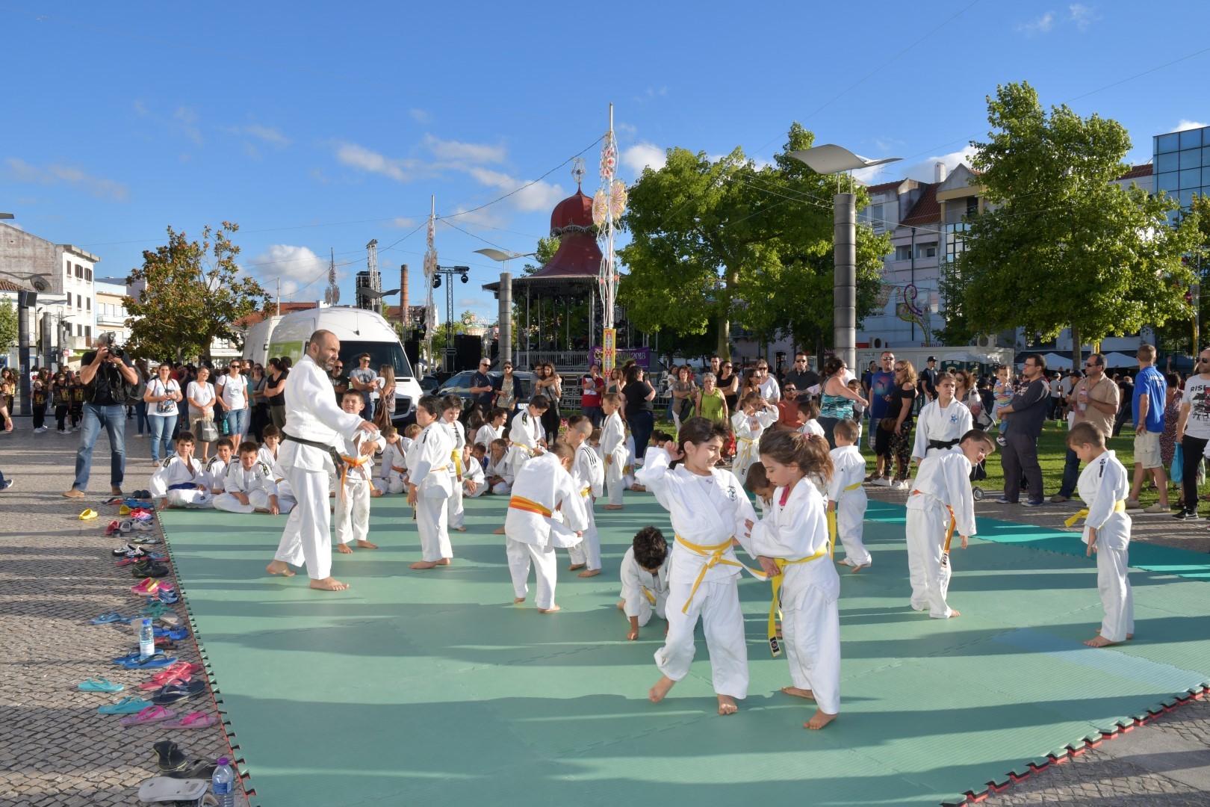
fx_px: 807
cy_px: 404
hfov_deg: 73.7
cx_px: 605
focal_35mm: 24
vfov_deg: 53.1
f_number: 13
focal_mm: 16
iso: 250
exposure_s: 1/250
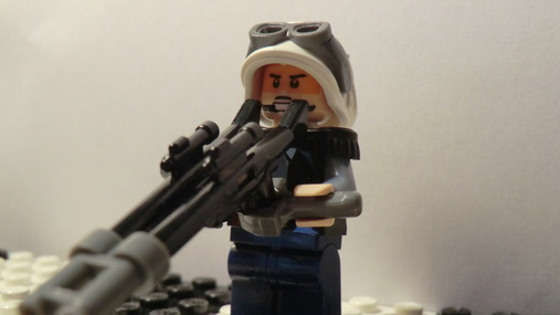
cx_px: 282
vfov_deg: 27.1
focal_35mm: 44
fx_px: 653
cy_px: 172
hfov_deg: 46.4
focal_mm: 7.1
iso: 320
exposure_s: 1/60
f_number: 3.8
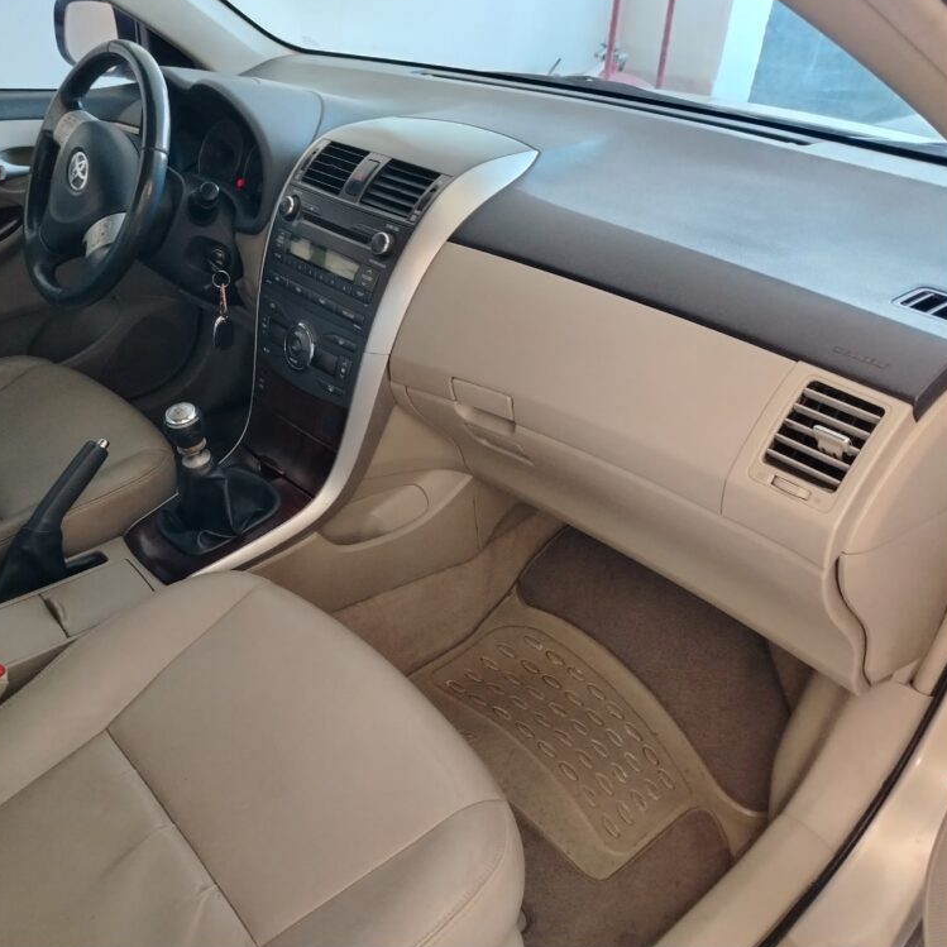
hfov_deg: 54.4
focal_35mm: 29
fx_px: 898
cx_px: 312
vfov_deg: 55.6
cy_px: 467
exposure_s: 1/33.3
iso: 878
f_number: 1.75
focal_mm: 5.25
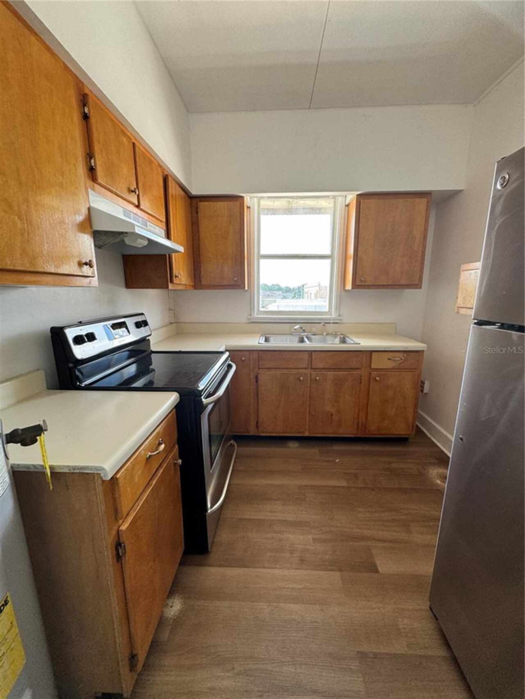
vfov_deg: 102.1
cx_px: 262
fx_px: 283
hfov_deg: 85.7
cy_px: 350
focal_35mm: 14
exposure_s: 1/99
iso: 100
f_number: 2.2
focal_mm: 2.22
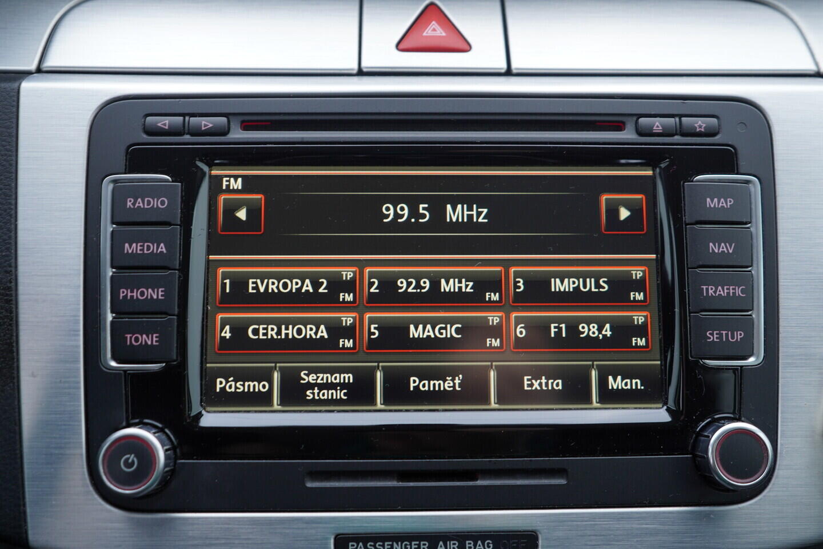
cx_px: 412
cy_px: 274
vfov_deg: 36.9
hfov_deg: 53.1
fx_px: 823
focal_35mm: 36
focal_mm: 24
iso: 125
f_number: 3.2
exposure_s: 1/40
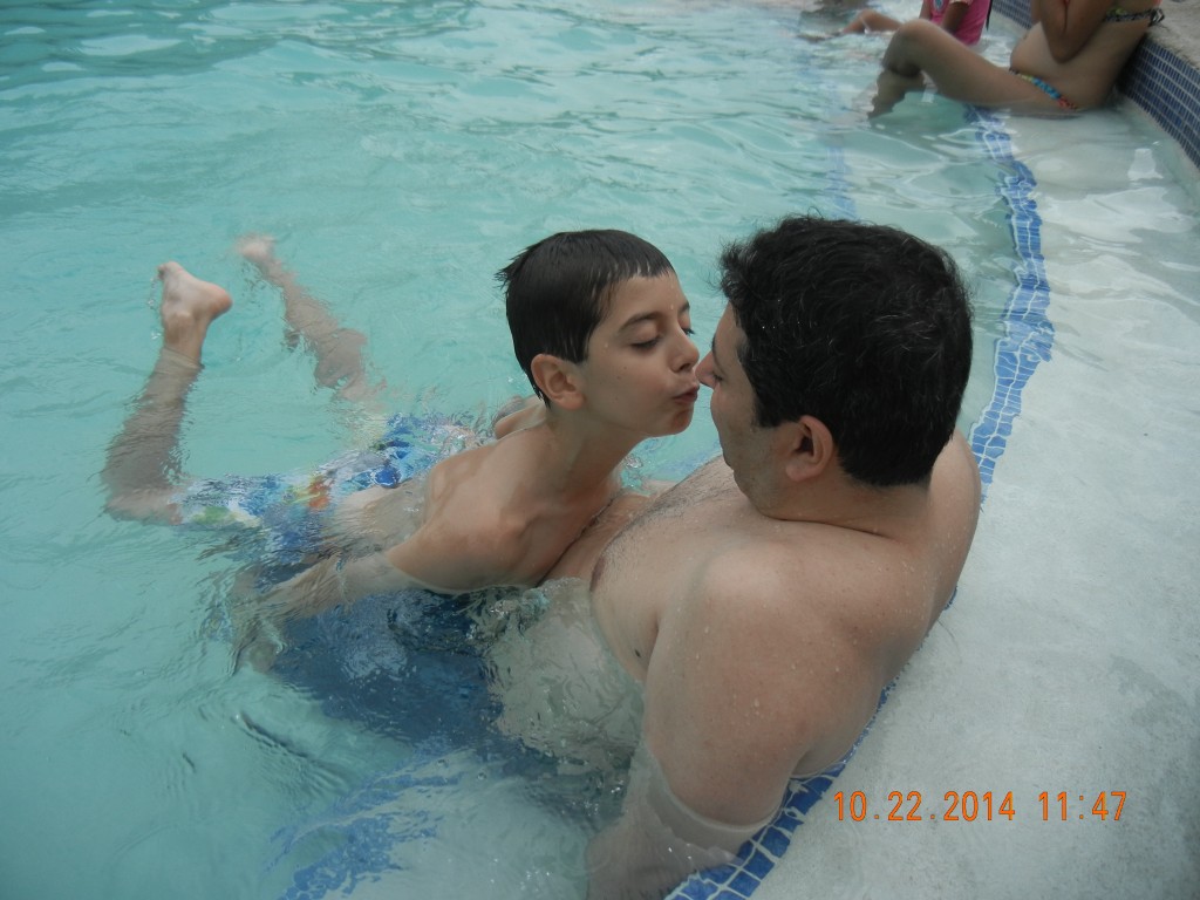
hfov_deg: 60.0
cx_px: 600
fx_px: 1040
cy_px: 450
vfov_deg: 46.8
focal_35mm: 30
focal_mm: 5.4
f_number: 7
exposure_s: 1/481
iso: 160
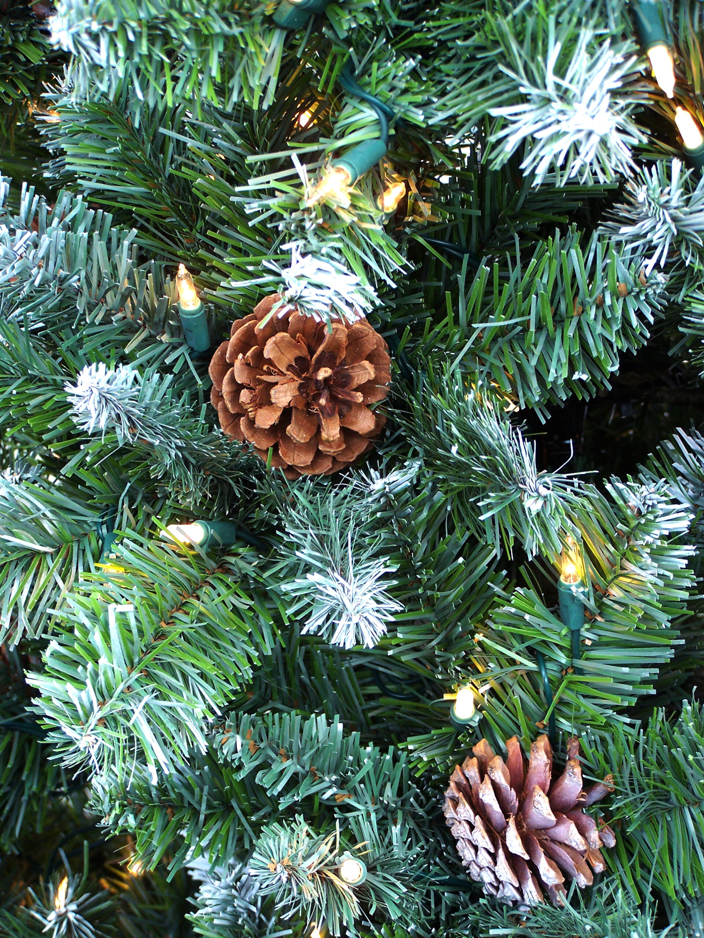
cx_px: 352
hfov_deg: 15.7
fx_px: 2549
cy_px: 469
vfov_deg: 20.9
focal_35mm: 94
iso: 140
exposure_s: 1/30
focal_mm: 15.6
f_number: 3.2
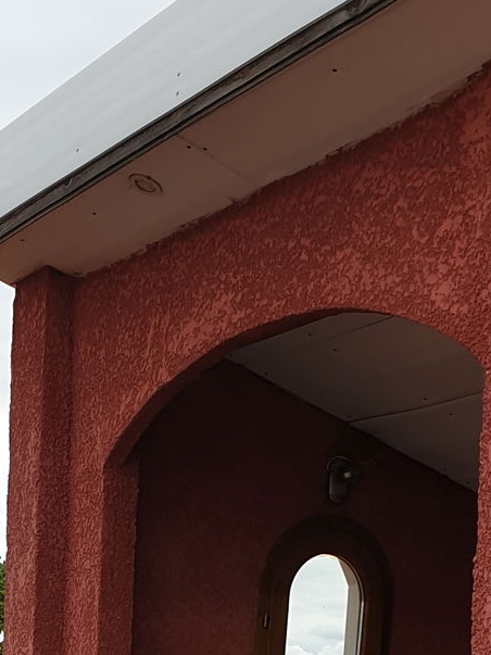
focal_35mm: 92
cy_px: 1006
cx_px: -5
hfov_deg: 15.7
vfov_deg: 18.6
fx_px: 1741
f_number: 2.4
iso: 50
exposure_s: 1/1182
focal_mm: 4.3
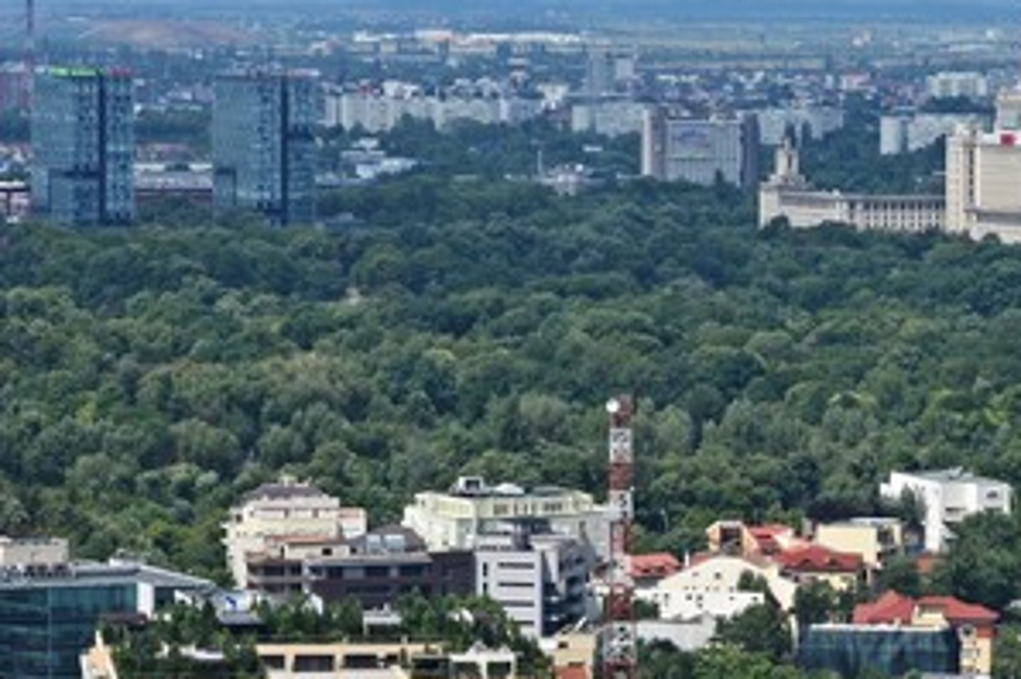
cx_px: 1203
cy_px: 511
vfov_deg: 6.2
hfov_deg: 9.2
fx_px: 6271
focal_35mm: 221
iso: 100
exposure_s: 1/200
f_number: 7.1
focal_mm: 55
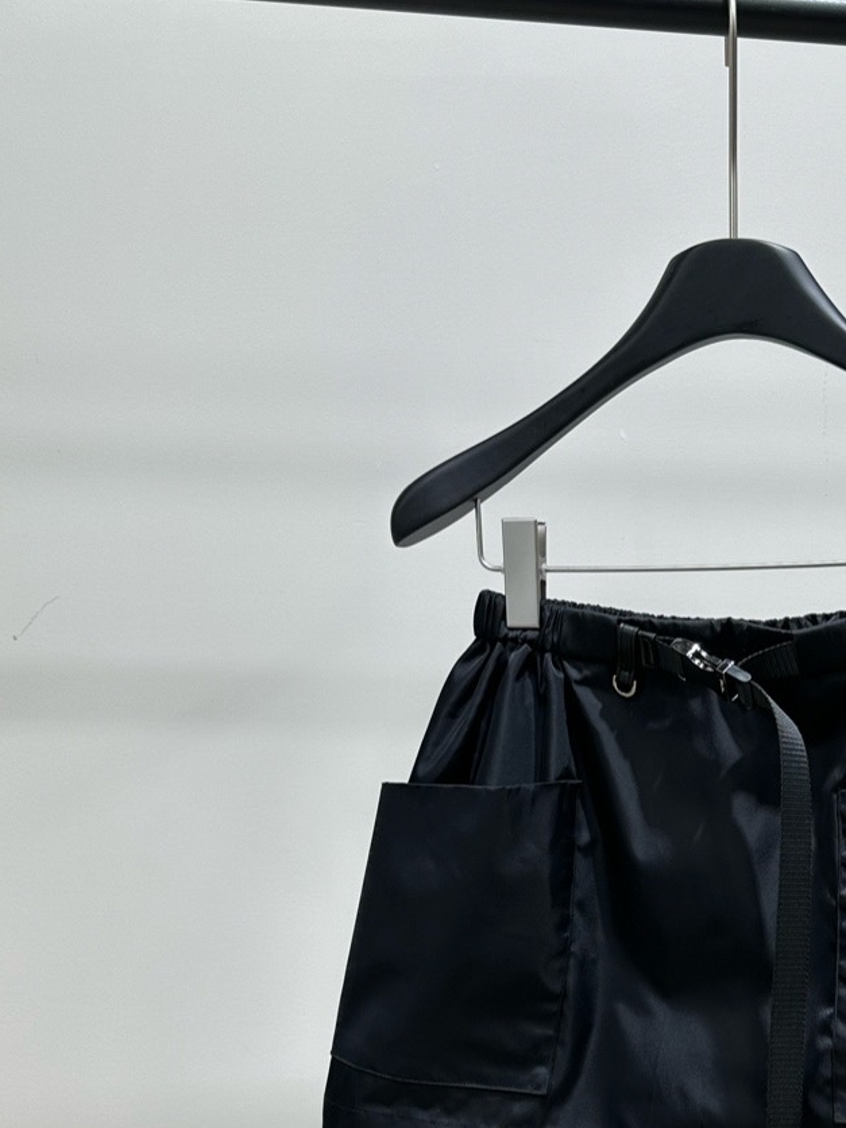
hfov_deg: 28.7
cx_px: 730
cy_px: 917
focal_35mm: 49
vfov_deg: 37.4
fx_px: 1597
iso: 50
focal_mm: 6.86
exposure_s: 1/100
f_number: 1.78
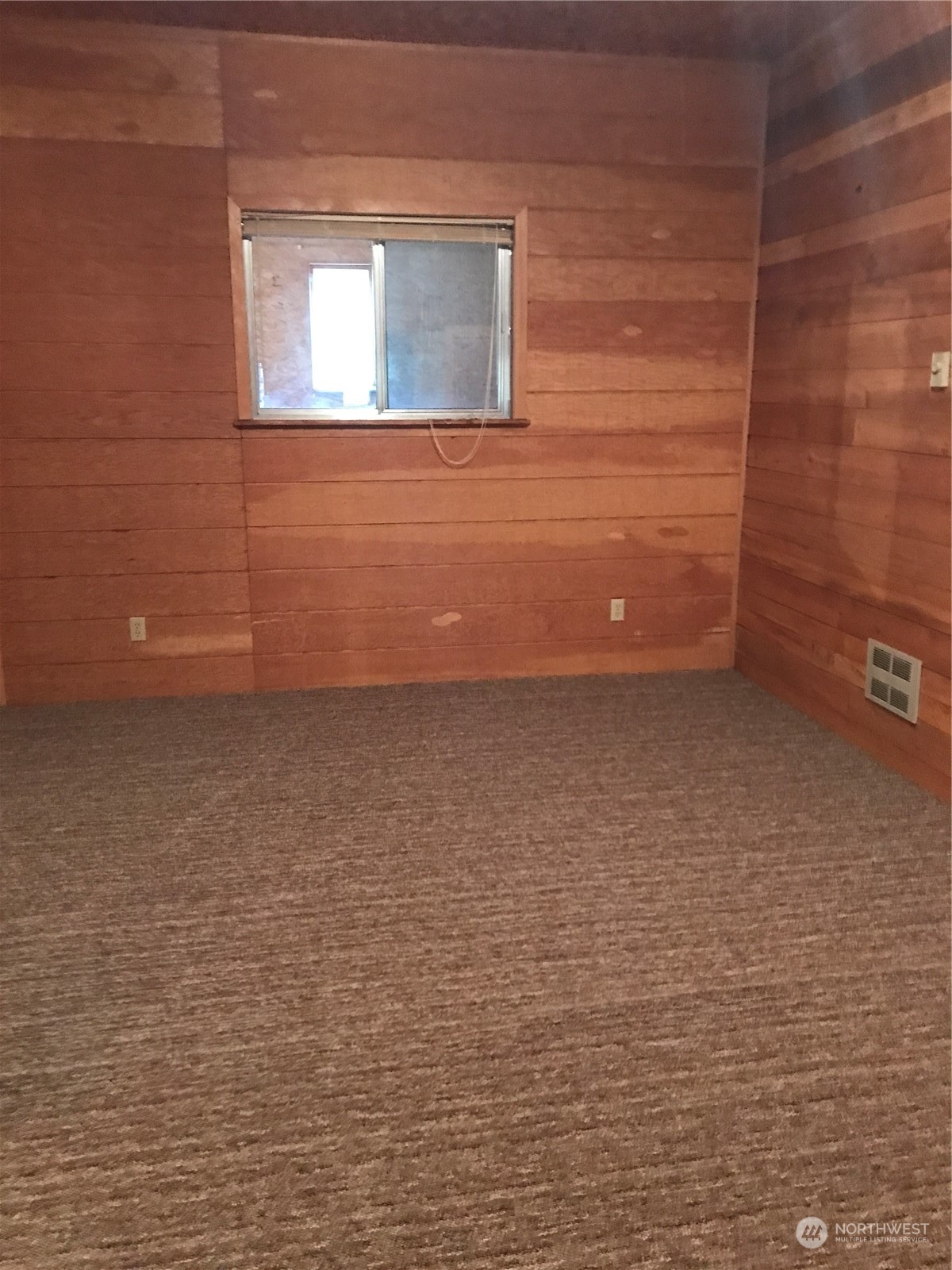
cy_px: 635
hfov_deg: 49.7
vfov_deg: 63.4
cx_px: 476
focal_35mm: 28
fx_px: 1027
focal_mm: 3.99
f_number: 1.8
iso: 100
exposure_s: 1/4
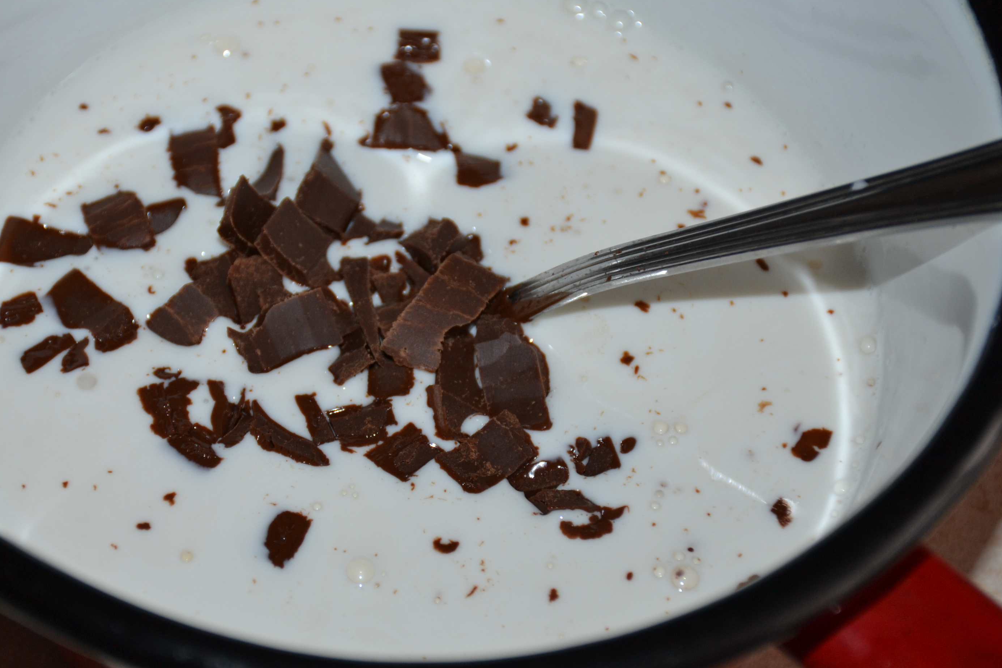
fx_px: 3228
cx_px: 402
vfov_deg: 11.8
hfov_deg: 17.6
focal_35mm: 116
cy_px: 315
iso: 360
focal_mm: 62
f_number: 5
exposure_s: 1/60
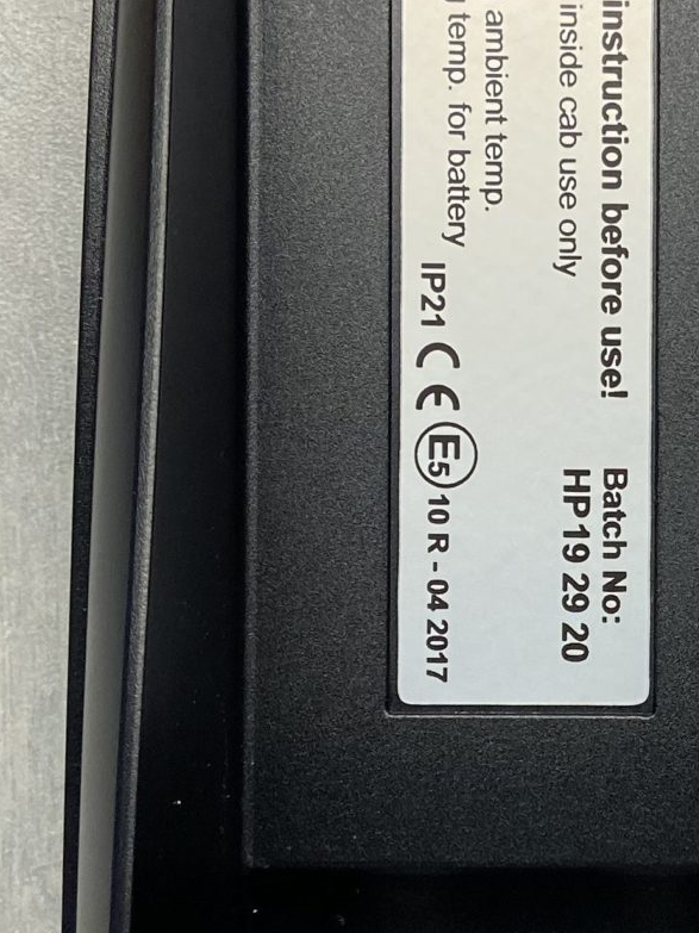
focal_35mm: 85
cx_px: 824
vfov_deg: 23.0
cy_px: 580
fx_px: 2289
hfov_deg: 16.7
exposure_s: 1/120
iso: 100
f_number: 1.8
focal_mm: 4.25
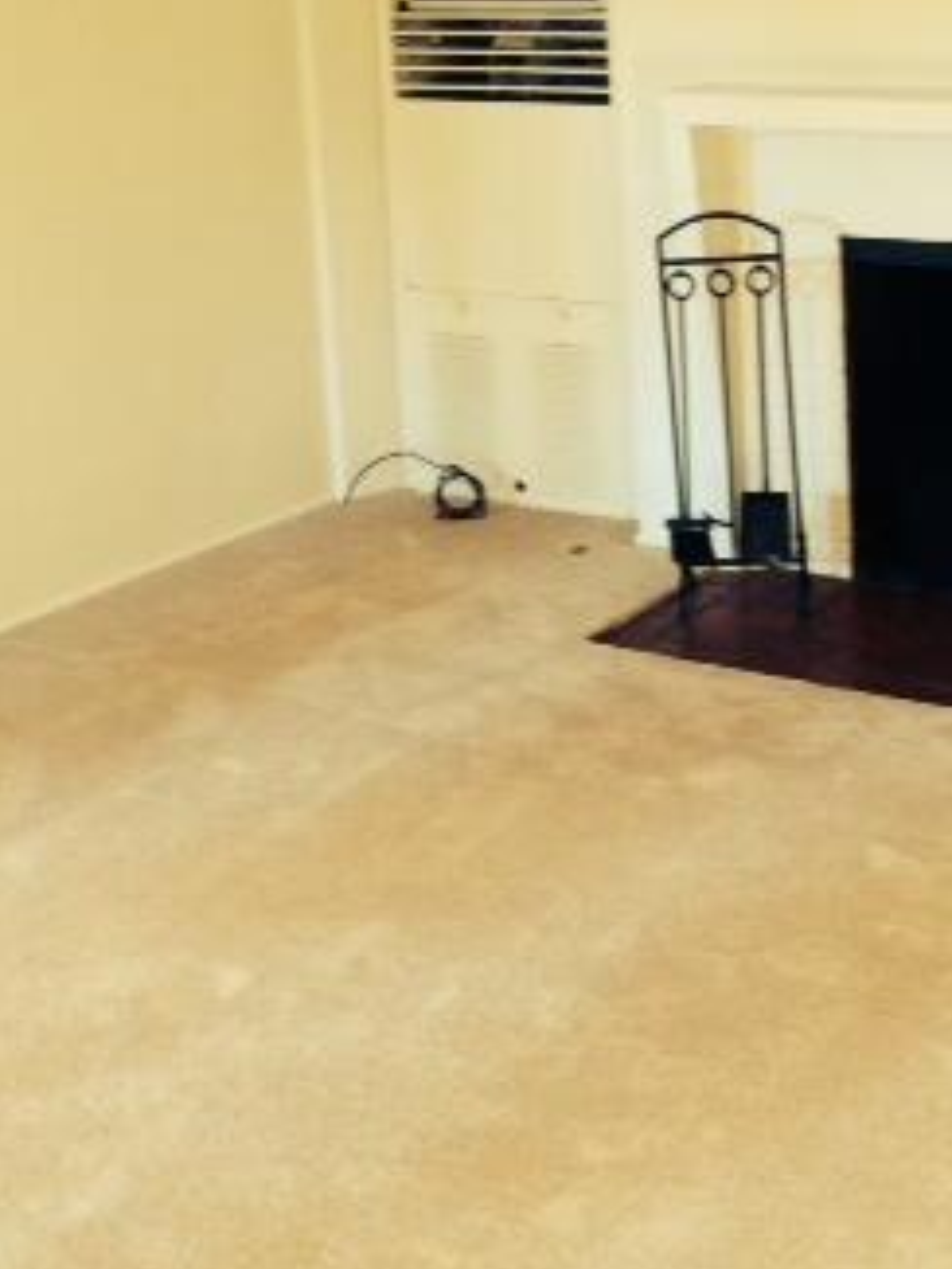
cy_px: 238
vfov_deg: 29.1
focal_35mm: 65
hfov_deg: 22.5
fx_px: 2382
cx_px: 609
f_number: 2.4
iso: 160
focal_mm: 4.12
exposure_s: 1/20
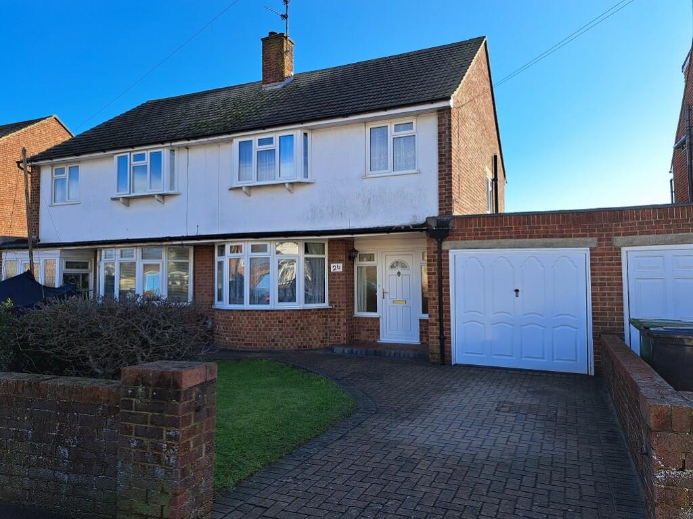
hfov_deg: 71.6
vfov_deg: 56.8
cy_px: 260
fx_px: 480
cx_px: 346
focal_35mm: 24
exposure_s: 1/629
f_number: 1.8
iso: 50
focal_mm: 5.23
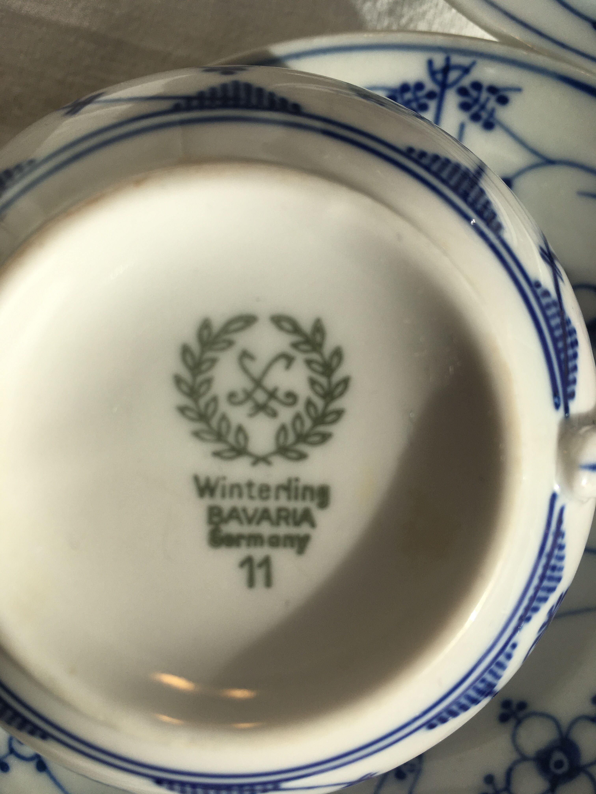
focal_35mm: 29
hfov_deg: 48.2
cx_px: 298
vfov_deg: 61.7
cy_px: 397
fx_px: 666
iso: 25
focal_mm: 4.15
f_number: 2.2
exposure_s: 1/668
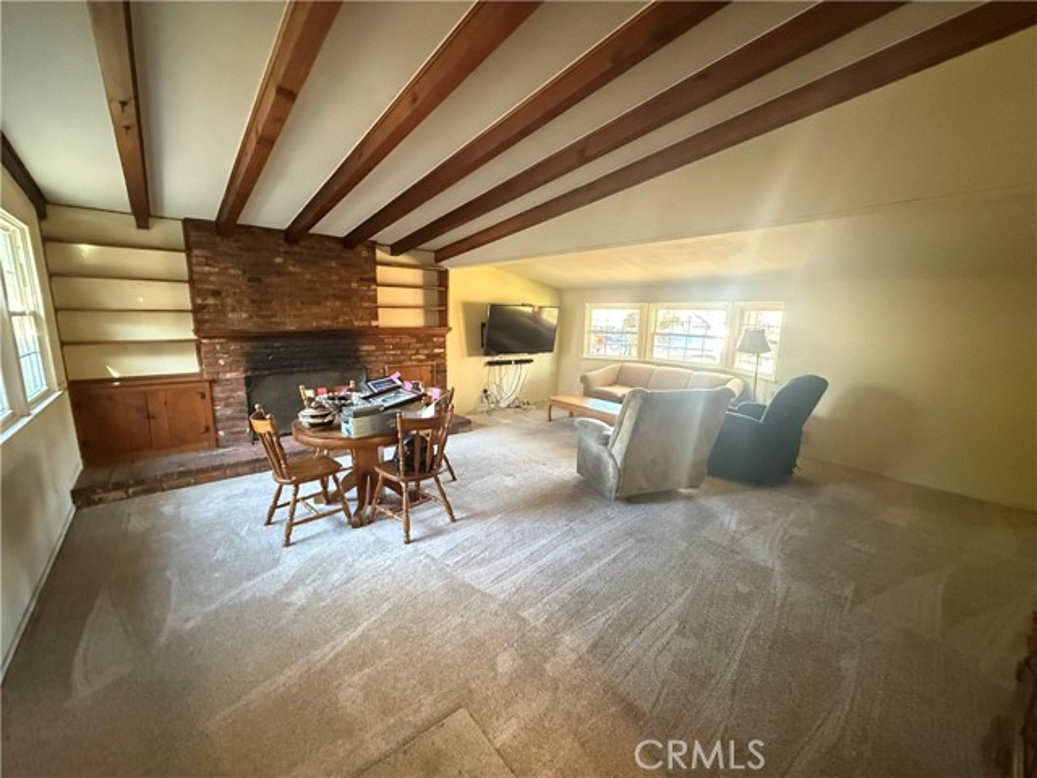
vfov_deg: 85.7
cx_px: 518
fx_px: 419
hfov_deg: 102.1
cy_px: 389
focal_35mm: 14
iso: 1250
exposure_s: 1/40
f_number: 2.2
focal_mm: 2.22
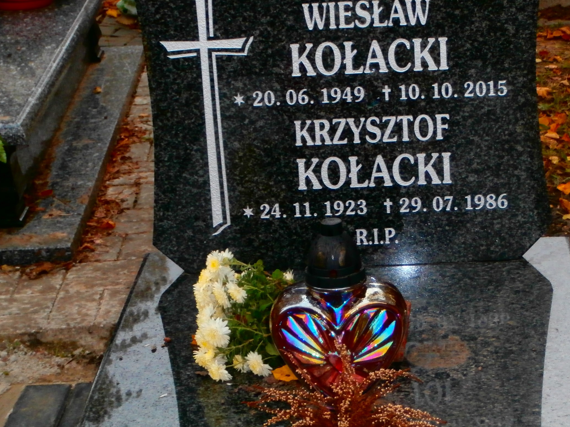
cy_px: 131
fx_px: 1614
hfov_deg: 20.0
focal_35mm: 98
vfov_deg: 15.0
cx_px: 359
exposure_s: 1/40
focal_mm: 12.1
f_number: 4.7
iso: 200
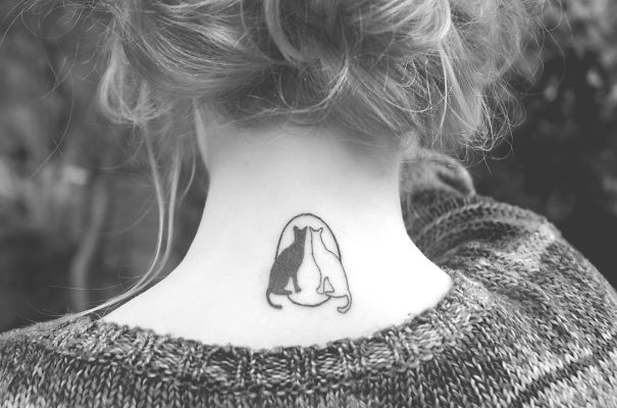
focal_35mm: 57
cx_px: 308
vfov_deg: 23.6
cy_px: 204
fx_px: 974
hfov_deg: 35.1
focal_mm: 38
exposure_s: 1/80
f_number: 4.5
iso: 100
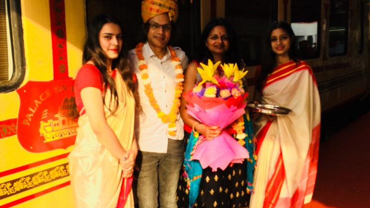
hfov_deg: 47.4
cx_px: 182
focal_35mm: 43
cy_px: 102
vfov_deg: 27.7
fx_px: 422
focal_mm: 4.15
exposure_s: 1/380
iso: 32
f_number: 2.2
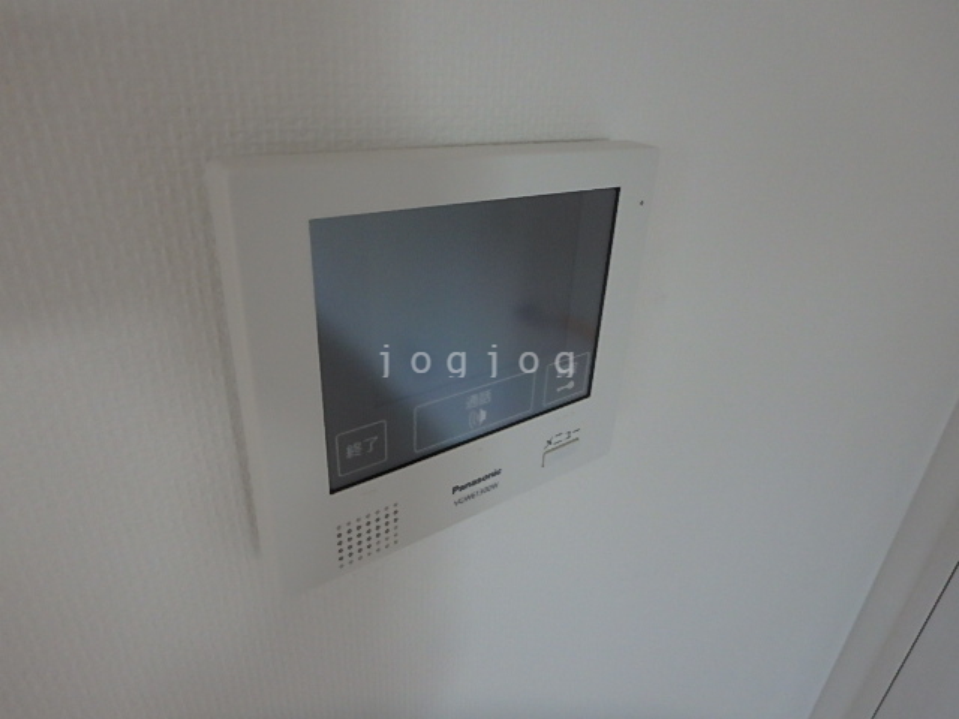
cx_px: 480
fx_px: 582
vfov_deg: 63.4
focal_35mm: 21
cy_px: 360
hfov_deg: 79.0
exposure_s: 1/30
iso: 400
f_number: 3.5
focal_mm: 3.7
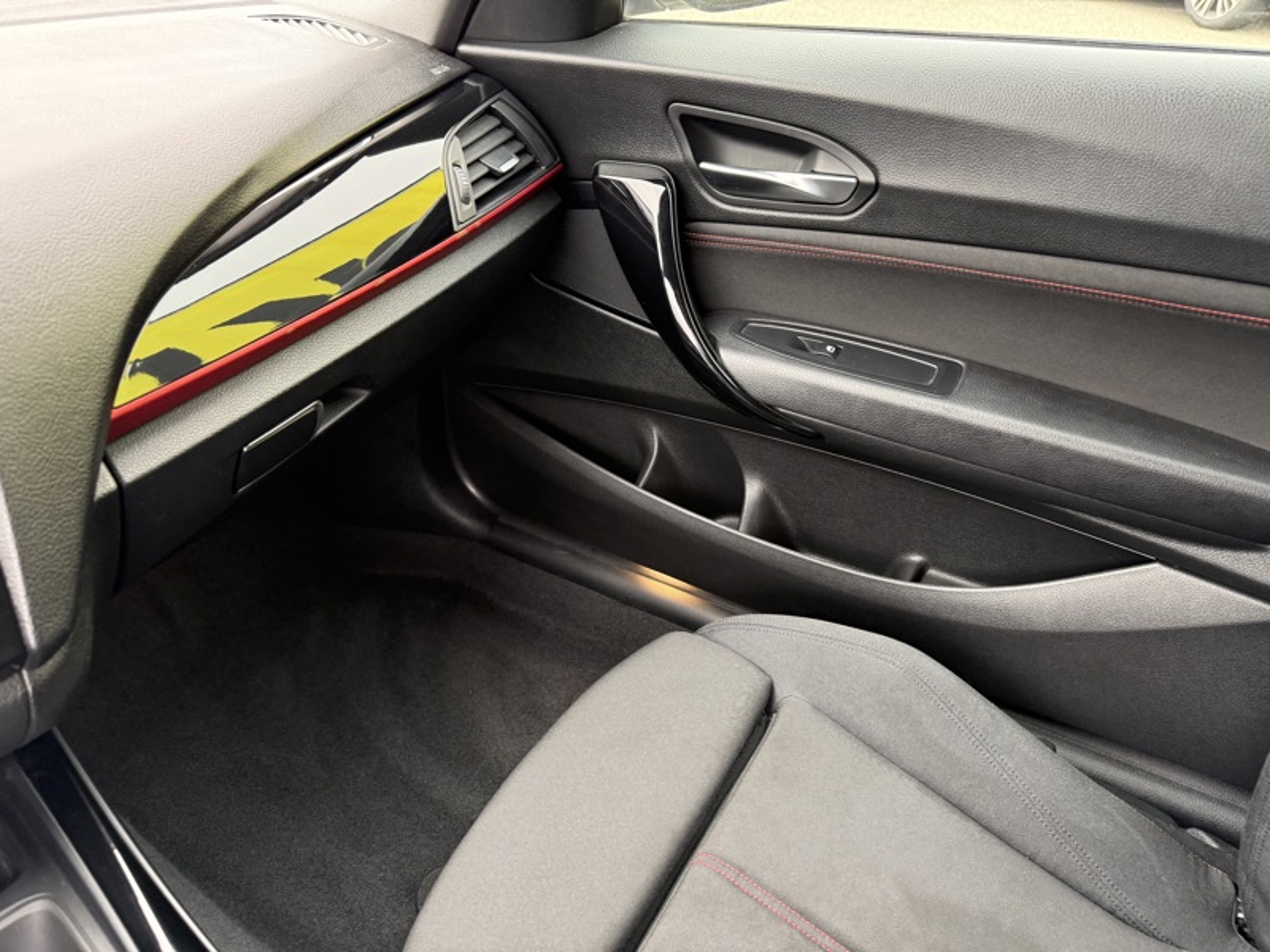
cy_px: 476
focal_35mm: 24
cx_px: 635
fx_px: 881
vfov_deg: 56.8
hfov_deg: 71.6
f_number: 1.78
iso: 200
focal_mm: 6.76
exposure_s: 1/60
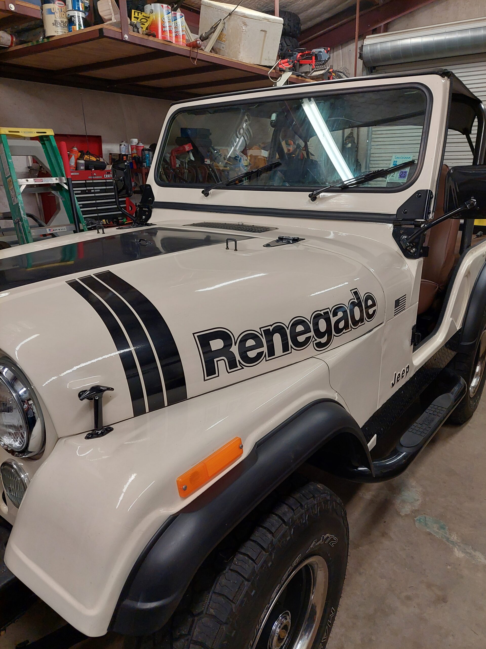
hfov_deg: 56.8
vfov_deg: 71.6
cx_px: 243
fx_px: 449
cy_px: 324
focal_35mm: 24
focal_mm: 5.23
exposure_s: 1/60
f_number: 1.8
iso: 125
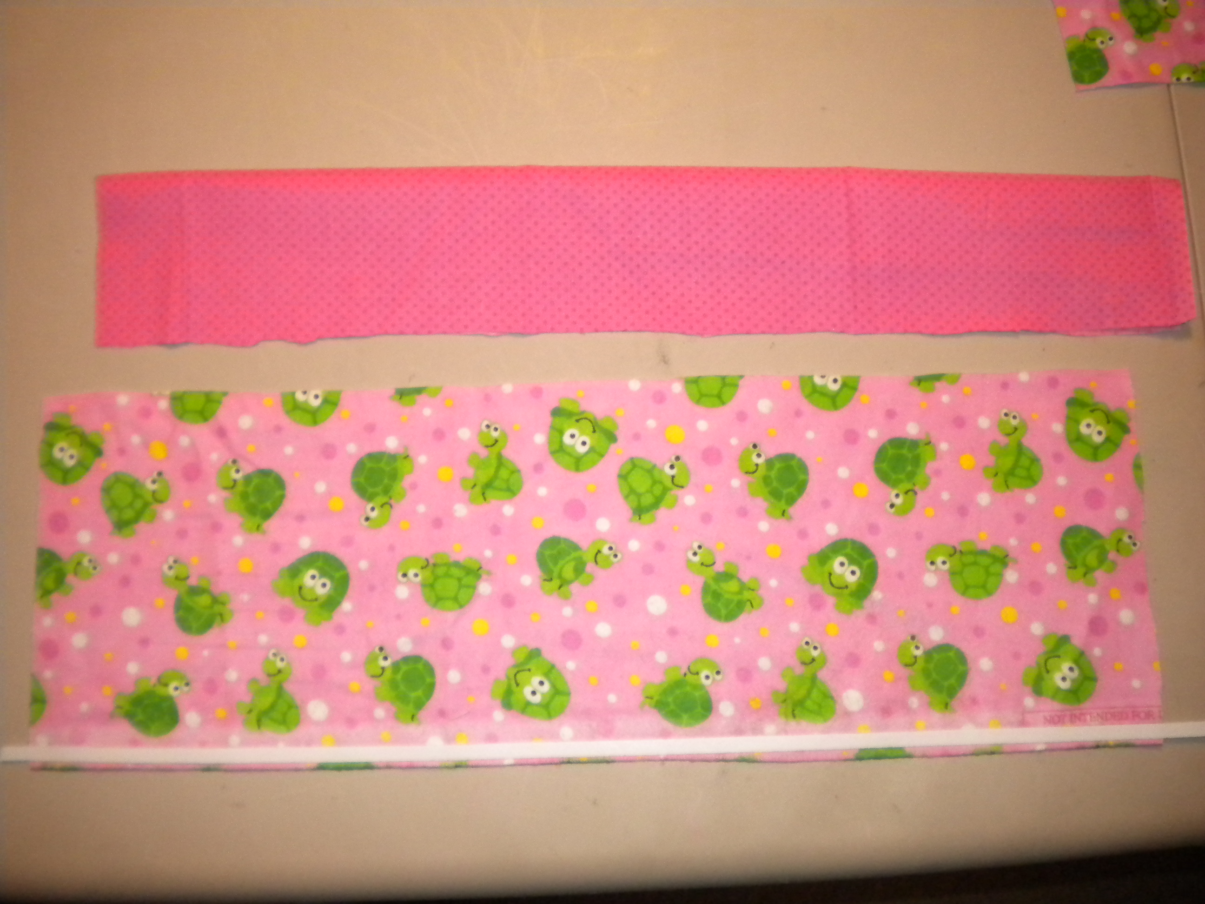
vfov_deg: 40.7
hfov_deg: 52.6
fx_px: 1218
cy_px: 452
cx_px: 602
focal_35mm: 35
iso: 400
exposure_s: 1/30
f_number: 3.1
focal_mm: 6.3
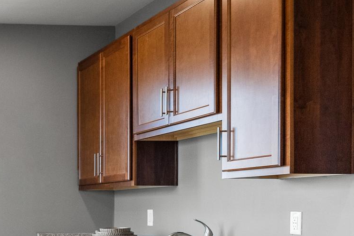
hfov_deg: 28.1
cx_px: -126
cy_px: 217
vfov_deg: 23.4
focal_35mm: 56
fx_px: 554
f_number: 5
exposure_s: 1/25
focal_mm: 20.5
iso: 800
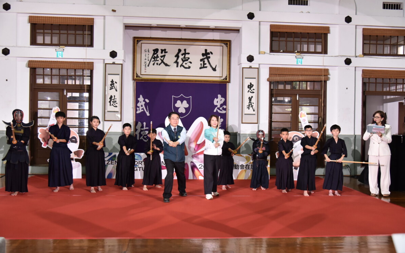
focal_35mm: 36
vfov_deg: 35.3
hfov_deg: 54.0
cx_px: 203
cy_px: 130
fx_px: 397
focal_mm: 35
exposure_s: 1/200
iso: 1250
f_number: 4
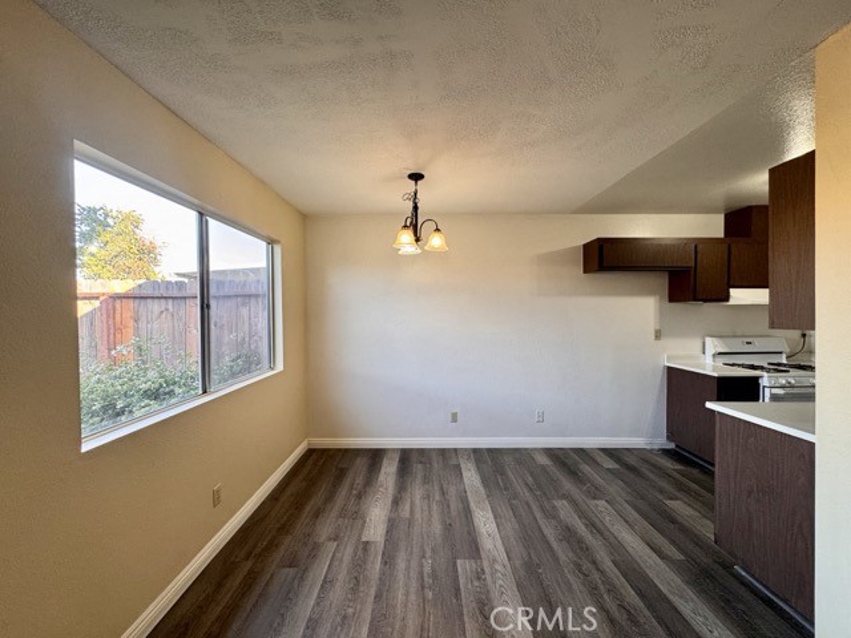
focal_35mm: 14
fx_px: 344
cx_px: 426
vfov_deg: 85.7
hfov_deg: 102.1
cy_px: 319
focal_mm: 2.22
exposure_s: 1/120
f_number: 2.2
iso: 200
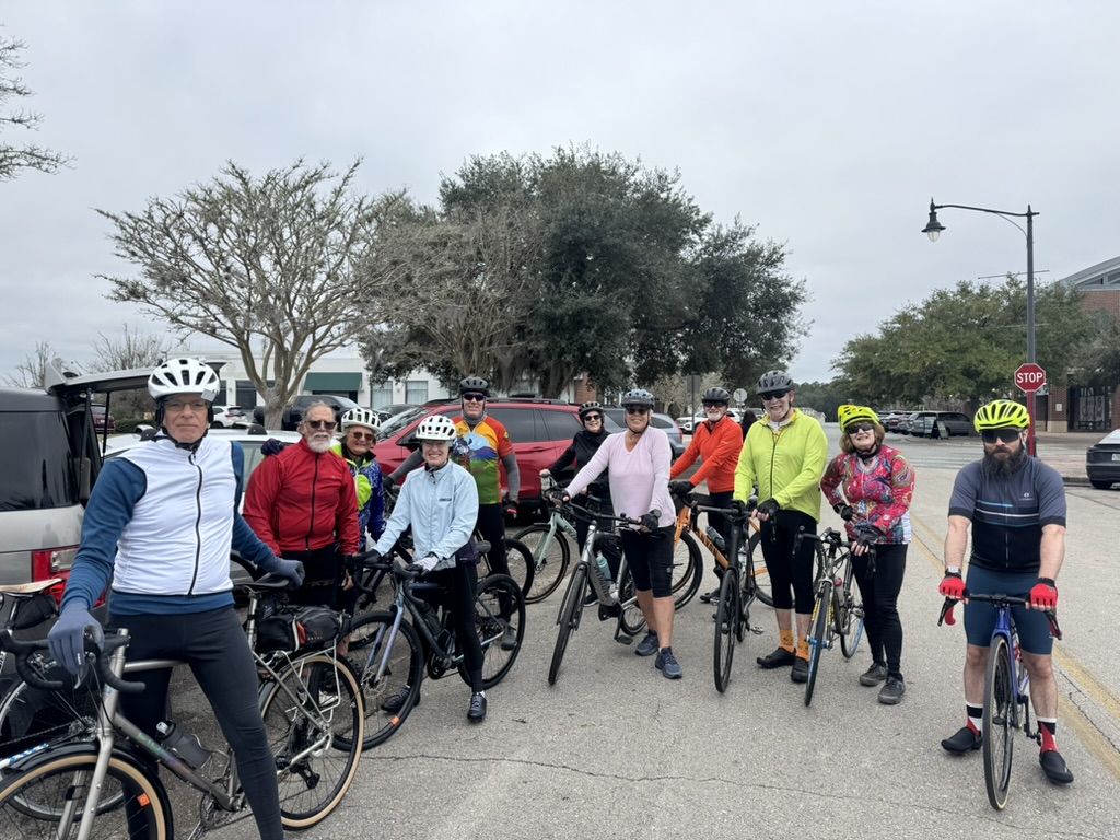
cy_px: 420
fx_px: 777
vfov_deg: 56.8
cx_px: 560
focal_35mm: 24
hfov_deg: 71.6
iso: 80
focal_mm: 6.76
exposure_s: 1/1395
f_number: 1.78
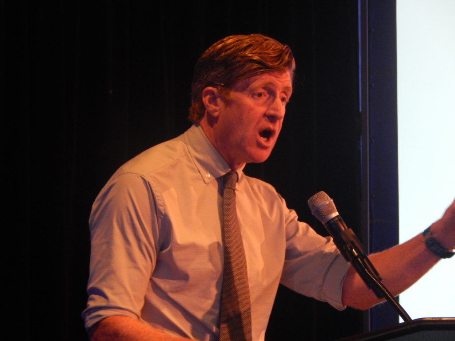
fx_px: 4180
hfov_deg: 6.2
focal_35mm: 318
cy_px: 170
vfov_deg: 4.7
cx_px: 228
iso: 800
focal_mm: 56.5
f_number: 5.7
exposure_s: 1/30
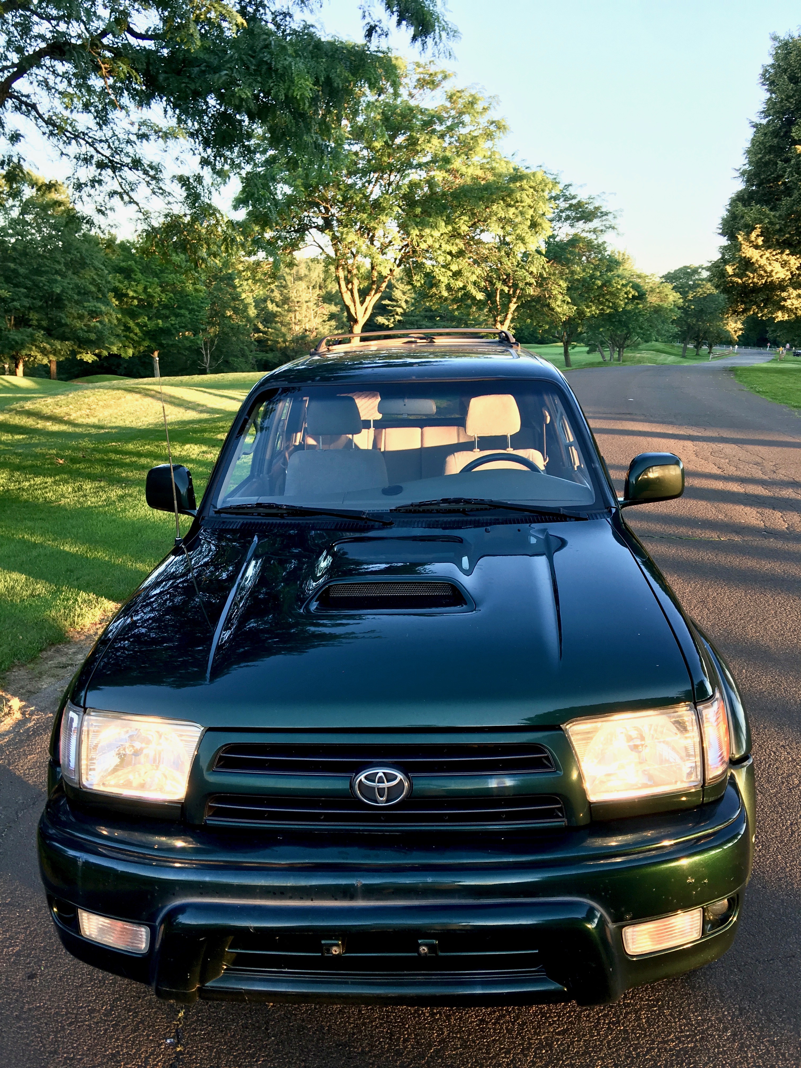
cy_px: 534
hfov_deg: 48.2
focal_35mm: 29
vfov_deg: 61.7
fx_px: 895
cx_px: 400
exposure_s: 1/60
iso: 25
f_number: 2.2
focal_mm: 4.15
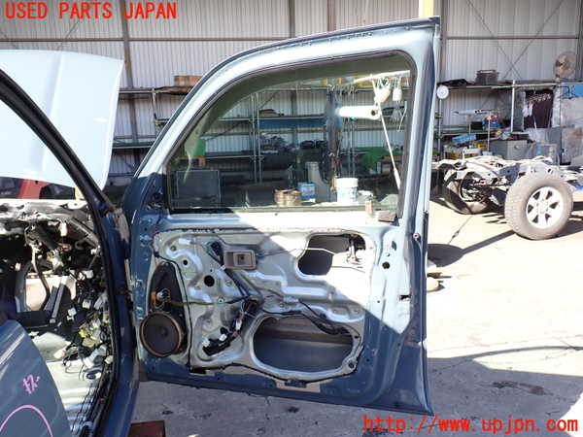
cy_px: 218
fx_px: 505
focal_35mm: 30
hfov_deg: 60.0
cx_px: 292
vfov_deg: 46.8
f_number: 3.2
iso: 100
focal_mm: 5.4
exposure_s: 1/200
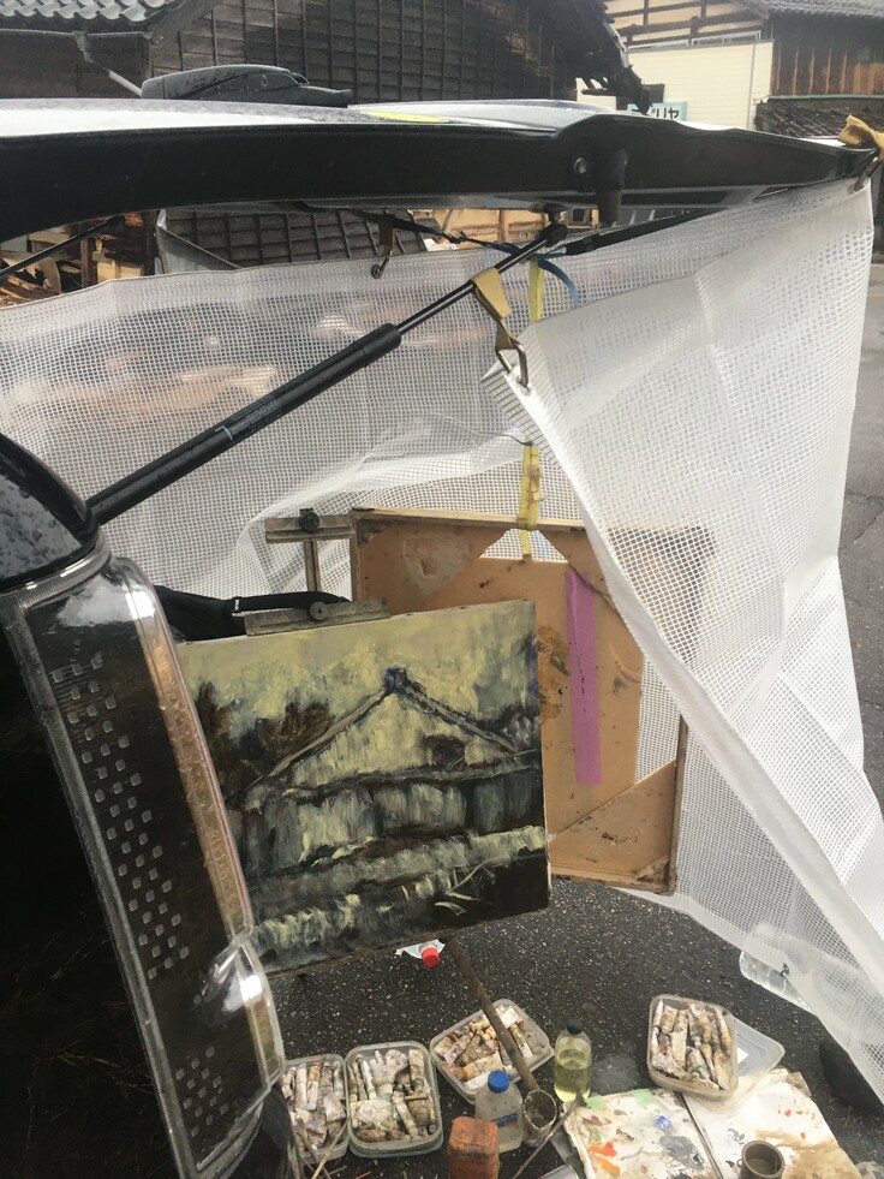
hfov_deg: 48.2
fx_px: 987
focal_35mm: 29
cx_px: 442
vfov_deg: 61.7
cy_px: 590
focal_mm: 4.15
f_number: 2.2
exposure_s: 1/30
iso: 32
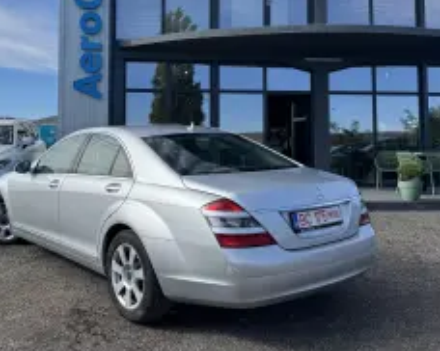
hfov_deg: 48.6
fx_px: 481
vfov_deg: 39.5
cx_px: 162
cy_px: 112
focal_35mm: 37
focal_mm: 6.76
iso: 80
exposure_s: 1/4310
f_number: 1.78
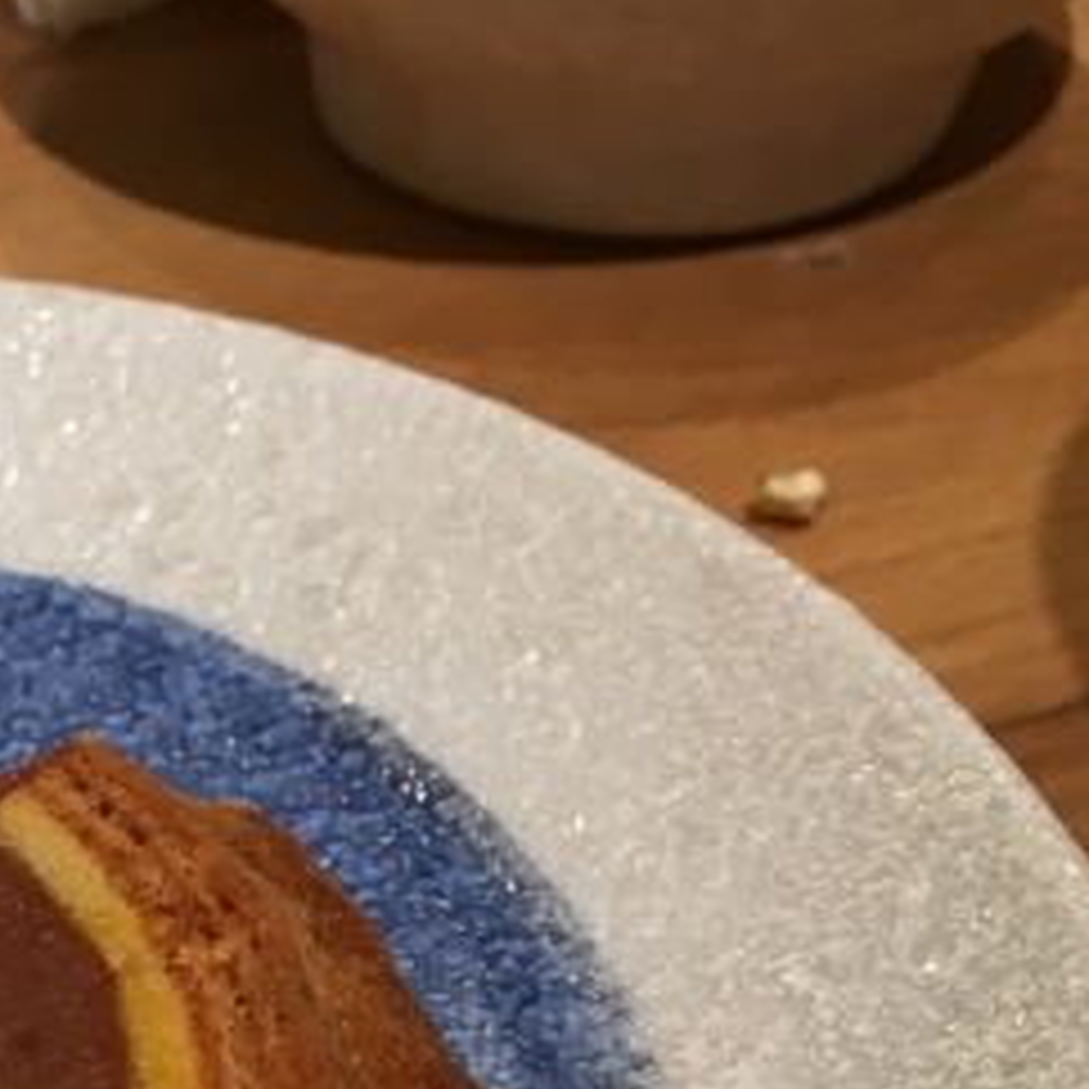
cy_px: 1163
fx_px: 2634
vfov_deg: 22.2
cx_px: -387
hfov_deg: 20.9
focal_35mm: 74
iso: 50
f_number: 2.2
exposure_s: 1/33
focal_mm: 4.15
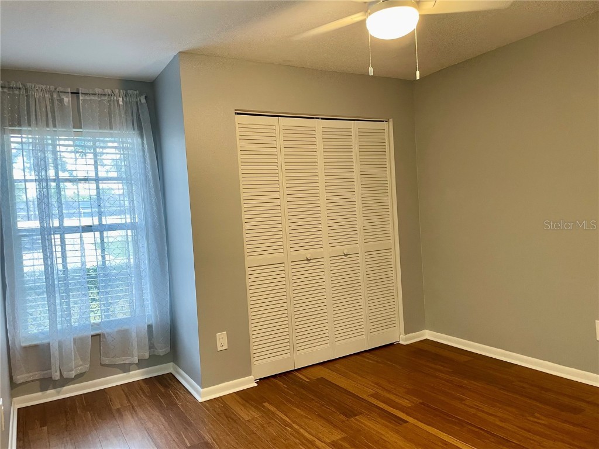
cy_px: 224
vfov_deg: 53.1
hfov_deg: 67.3
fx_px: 450
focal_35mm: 26
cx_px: 300
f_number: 1.6
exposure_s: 1/60
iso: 200
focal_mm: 4.2
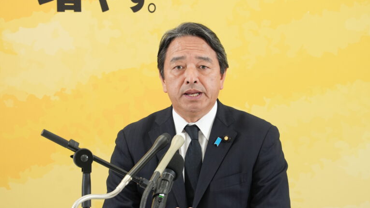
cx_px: 185
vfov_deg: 3.8
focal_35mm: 316
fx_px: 3101
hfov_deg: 6.8
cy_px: 119
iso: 2000
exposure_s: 1/125
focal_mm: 200
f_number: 5.6
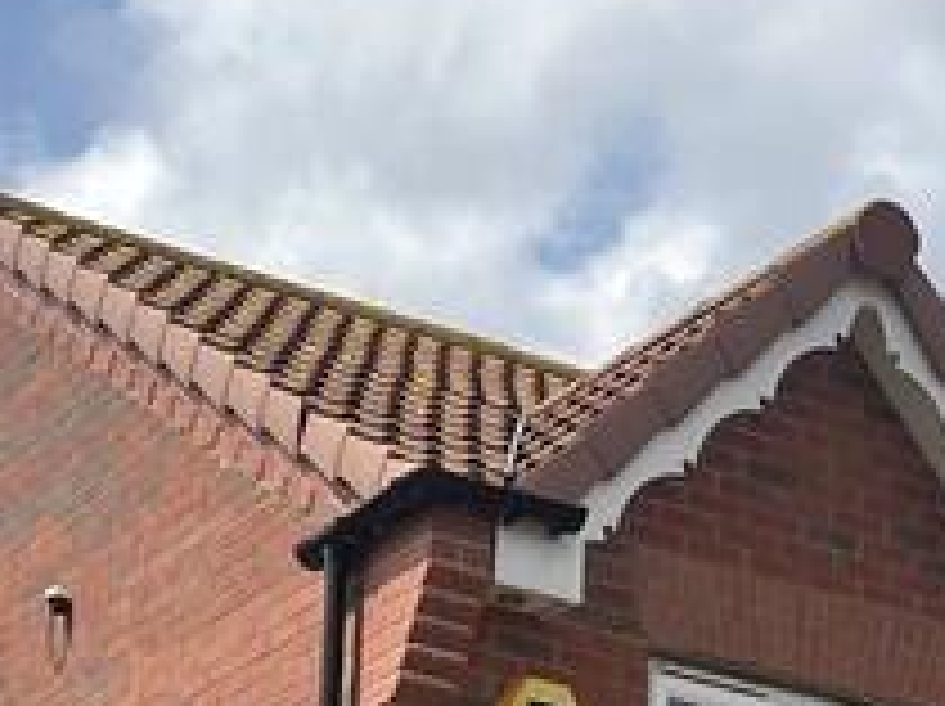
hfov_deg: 15.5
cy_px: 1592
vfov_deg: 10.3
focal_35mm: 127
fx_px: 3463
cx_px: 612
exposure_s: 1/3876
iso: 50
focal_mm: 5.1
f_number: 1.6
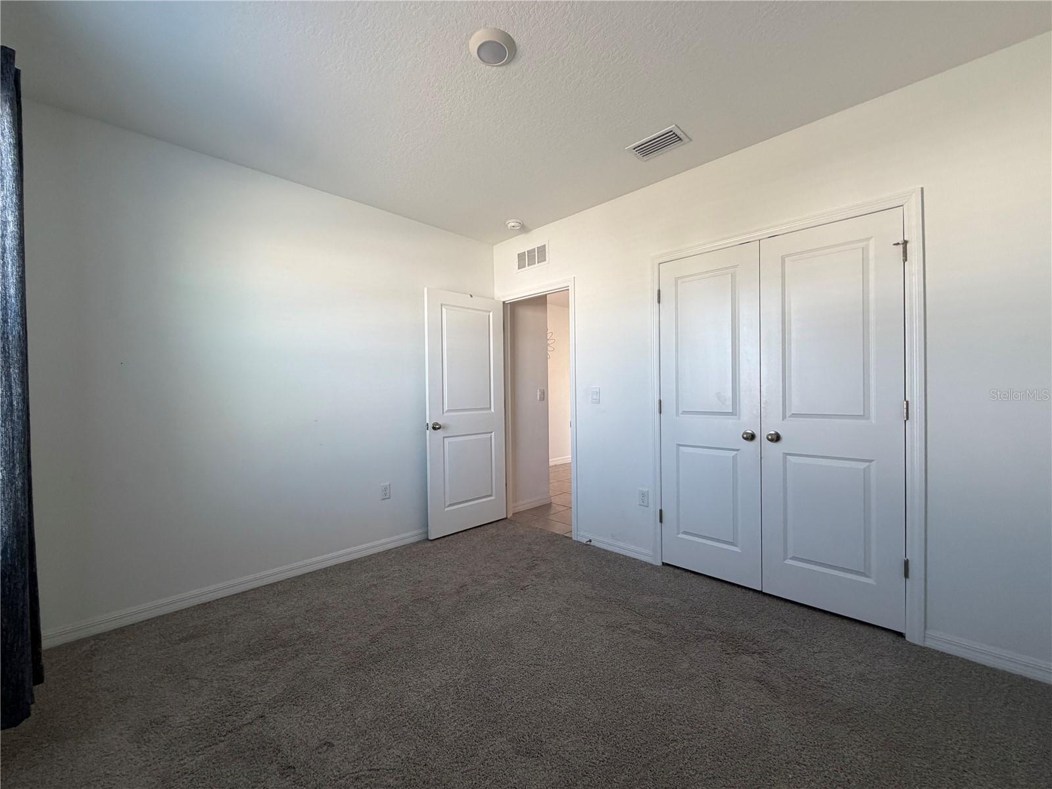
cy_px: 394
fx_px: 425
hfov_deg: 102.1
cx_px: 526
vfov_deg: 85.7
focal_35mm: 14
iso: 200
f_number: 2.2
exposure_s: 1/120
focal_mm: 2.22
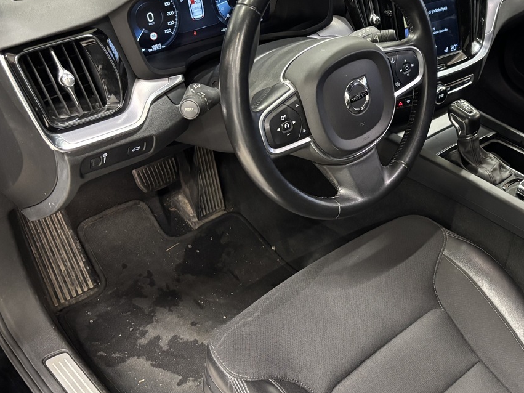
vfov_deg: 32.9
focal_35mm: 44
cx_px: 392
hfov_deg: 41.7
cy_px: 188
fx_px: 666
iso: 640
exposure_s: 1/33
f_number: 1.6
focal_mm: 5.96
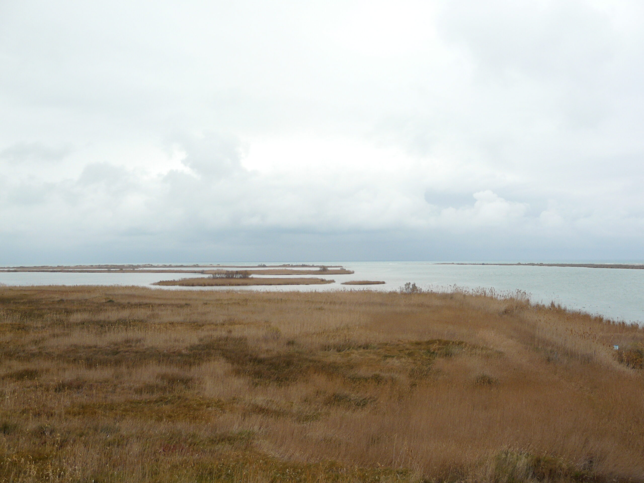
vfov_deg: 44.2
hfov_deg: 56.8
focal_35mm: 32
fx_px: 595
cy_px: 242
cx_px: 322
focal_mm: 5.2
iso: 100
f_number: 2.8
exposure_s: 1/100
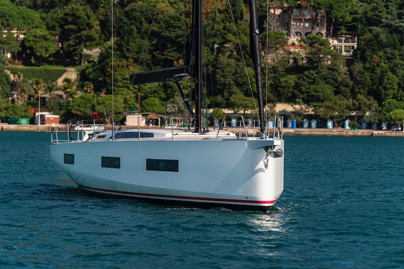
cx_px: 202
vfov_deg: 8.5
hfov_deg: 12.7
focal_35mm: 162
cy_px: 134
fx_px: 1818
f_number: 4
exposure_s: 1/3200
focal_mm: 162
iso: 160
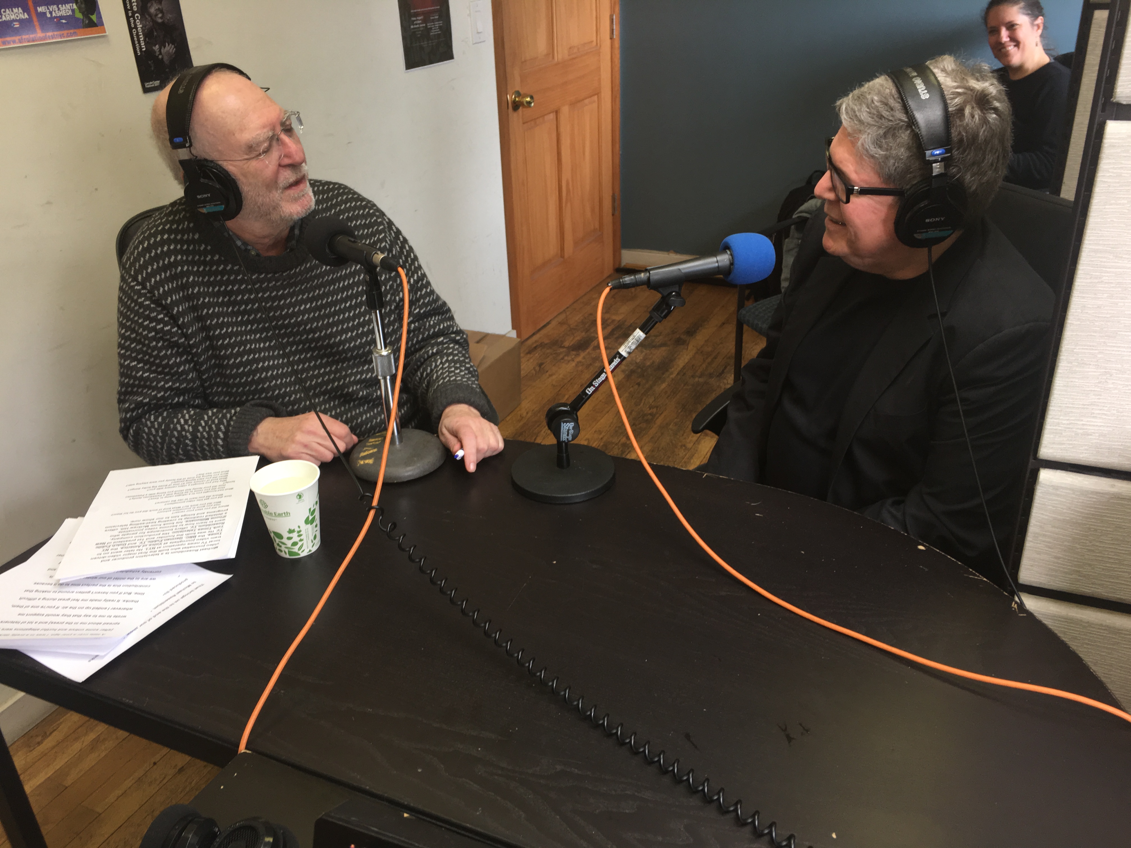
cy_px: 424
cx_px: 566
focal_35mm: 29
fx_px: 948
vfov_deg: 48.2
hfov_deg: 61.7
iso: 32
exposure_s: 1/30
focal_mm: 4.15
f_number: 2.2
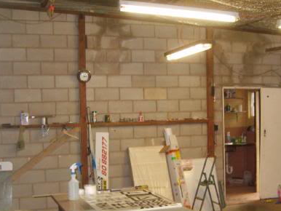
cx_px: 183
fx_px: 471
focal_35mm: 58
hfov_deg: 33.0
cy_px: 146
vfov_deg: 25.1
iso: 235
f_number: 2.8
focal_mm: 7.4
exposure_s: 1/30
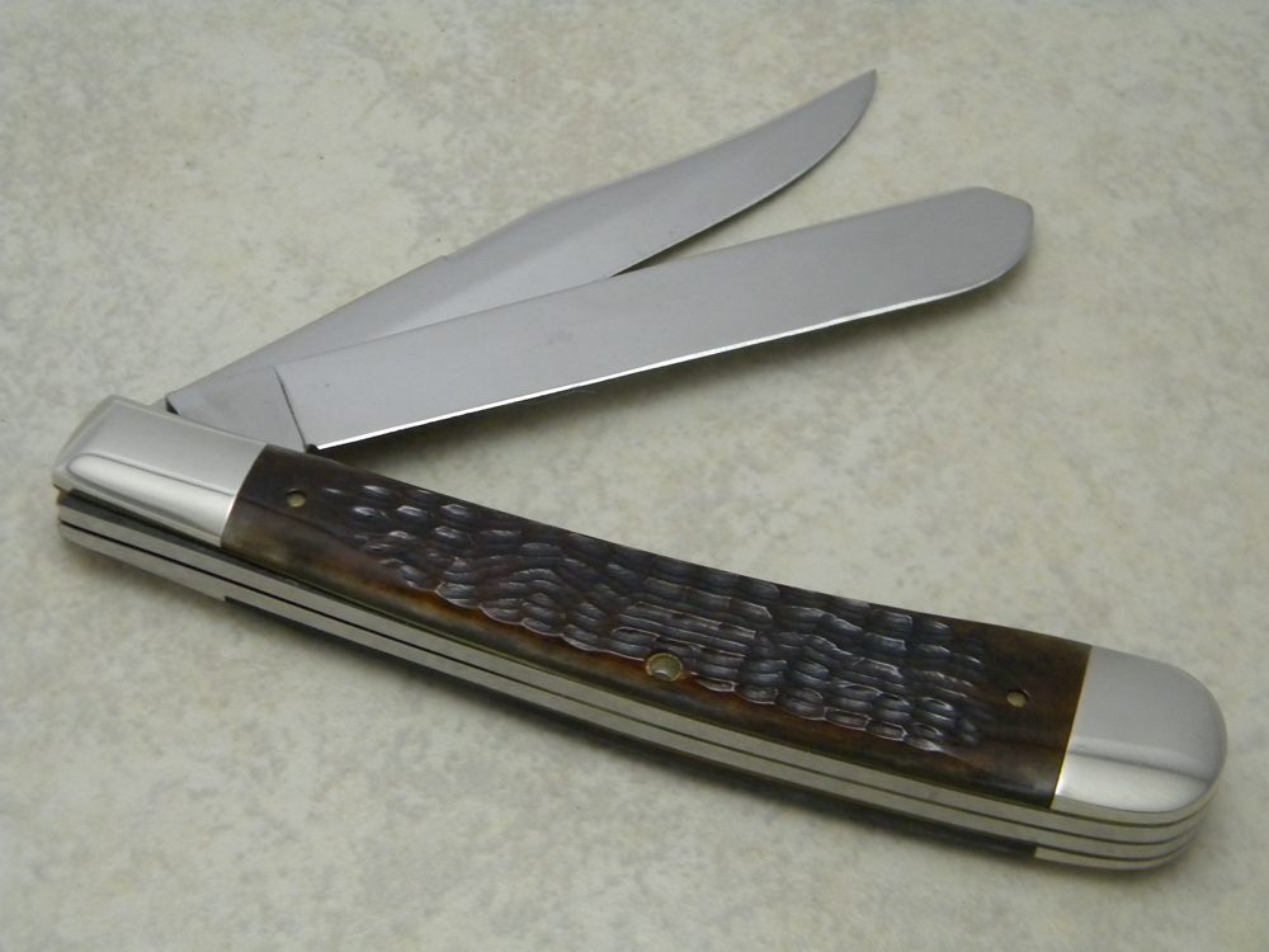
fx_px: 2456
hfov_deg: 29.0
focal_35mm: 67
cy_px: 476
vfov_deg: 21.9
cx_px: 634
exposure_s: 1/35.5
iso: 400
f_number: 4.3
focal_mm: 12.2
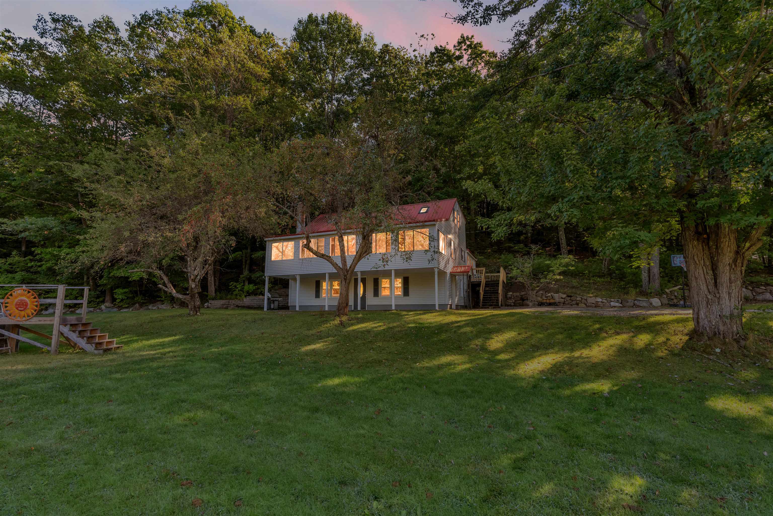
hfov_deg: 96.7
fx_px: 344
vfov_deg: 73.8
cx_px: 386
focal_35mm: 16
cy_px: 258
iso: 800
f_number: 8
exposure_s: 1/125
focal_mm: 16
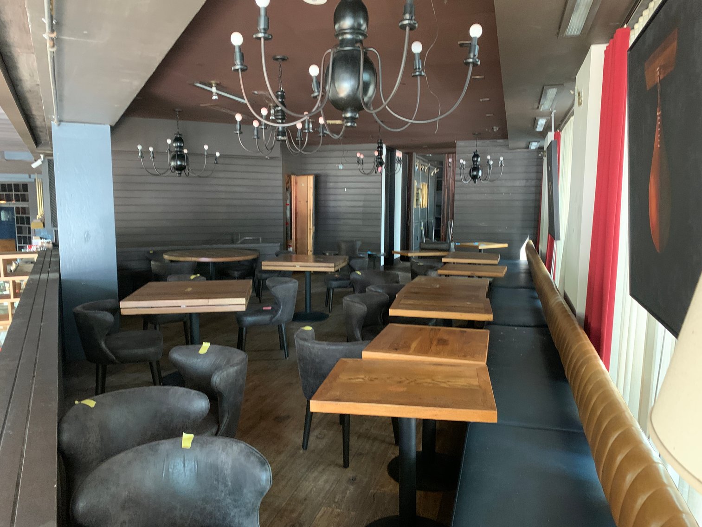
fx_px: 527
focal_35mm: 26
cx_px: 351
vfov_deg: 53.1
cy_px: 264
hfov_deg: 67.3
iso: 640
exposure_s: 1/30
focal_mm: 4.25
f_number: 1.8
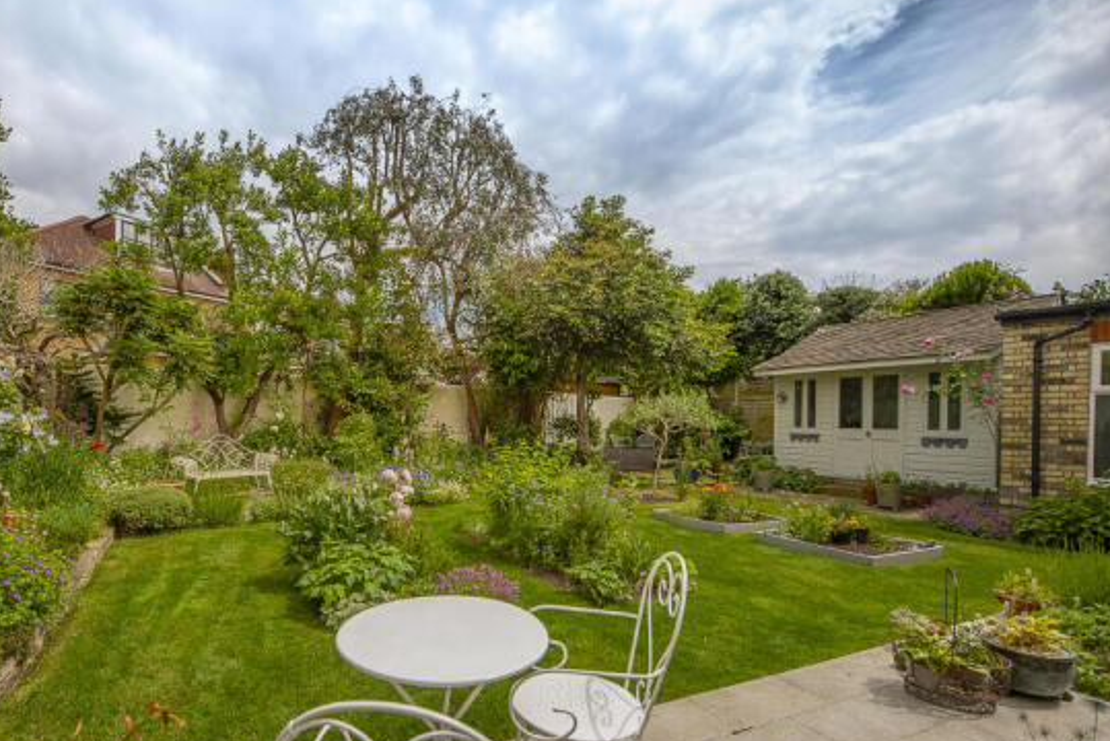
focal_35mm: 17
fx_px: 524
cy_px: 427
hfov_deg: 92.2
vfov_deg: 70.1
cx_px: 453
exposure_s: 1/2500
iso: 500
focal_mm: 14
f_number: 5
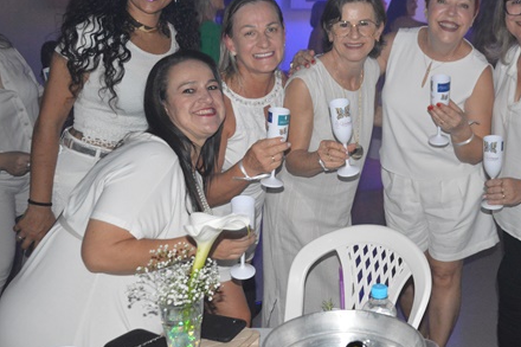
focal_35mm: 45
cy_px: 136
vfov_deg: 29.8
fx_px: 651
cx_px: 354
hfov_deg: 42.9
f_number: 3.8
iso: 3200
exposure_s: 1/60
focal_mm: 22
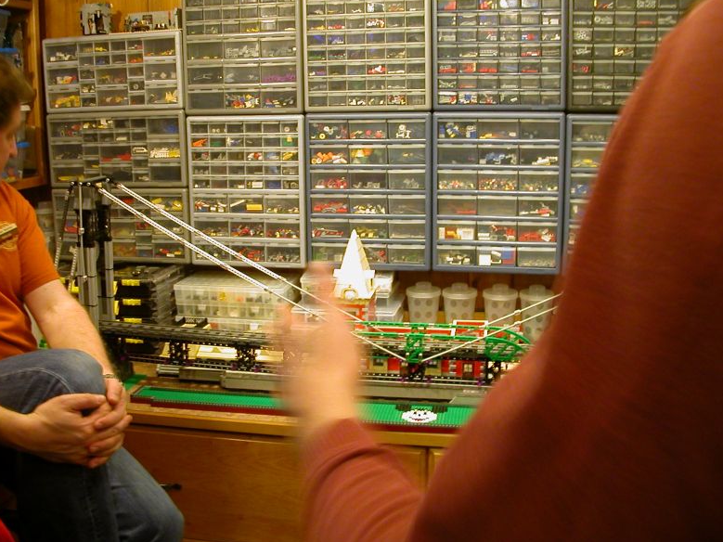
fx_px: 794
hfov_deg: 49.0
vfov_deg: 37.7
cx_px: 358
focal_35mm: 38
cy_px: 267
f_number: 2.7
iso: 100
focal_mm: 5.6
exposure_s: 1/3.6
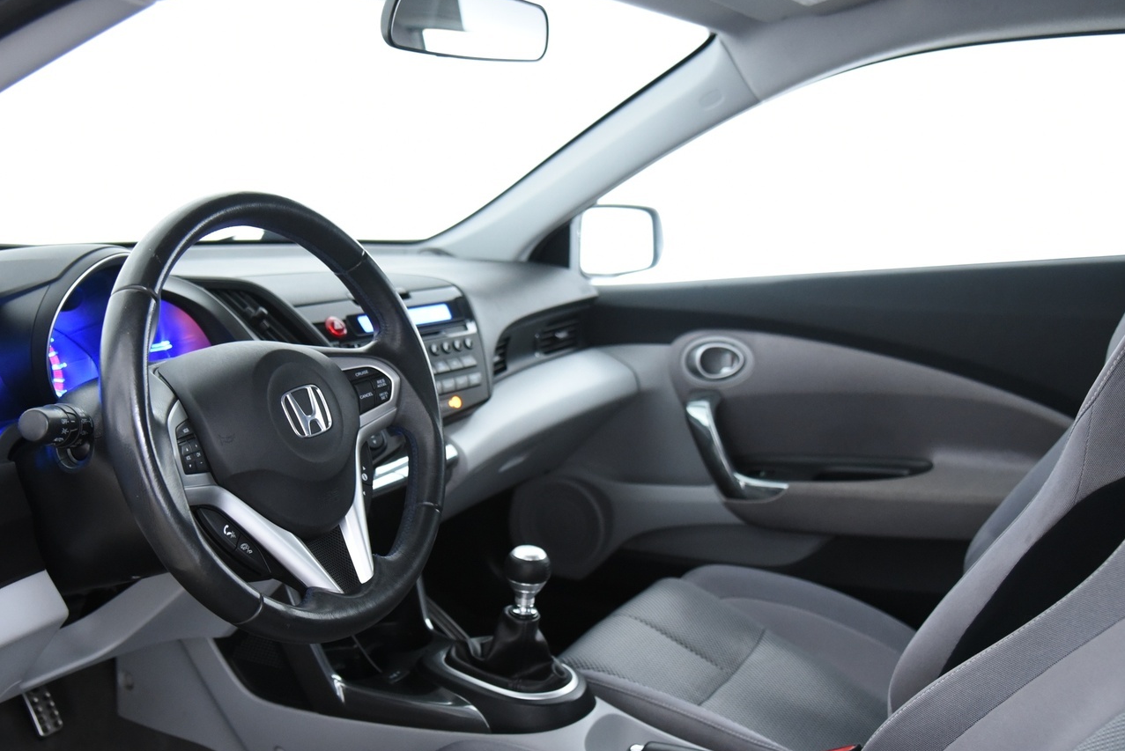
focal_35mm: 38
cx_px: 473
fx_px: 1188
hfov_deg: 50.5
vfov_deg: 35.0
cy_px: 457
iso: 4000
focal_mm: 30
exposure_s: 1/25
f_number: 4
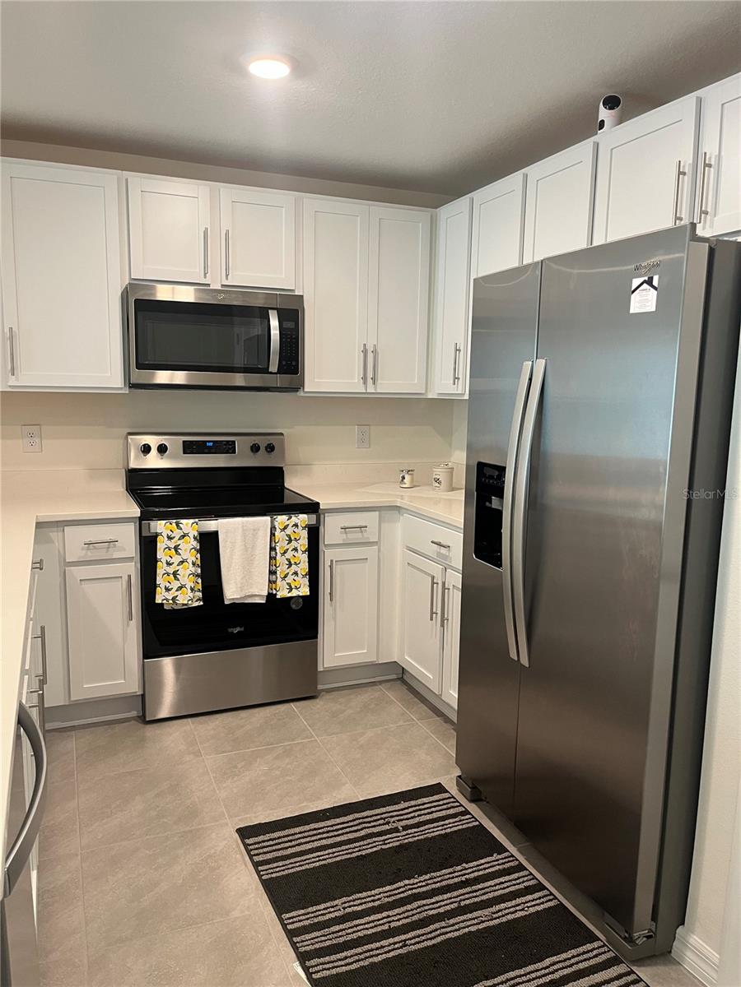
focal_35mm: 26
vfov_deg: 67.3
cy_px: 494
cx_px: 370
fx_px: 742
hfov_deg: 53.1
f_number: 1.6
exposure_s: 1/60
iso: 125
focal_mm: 5.1
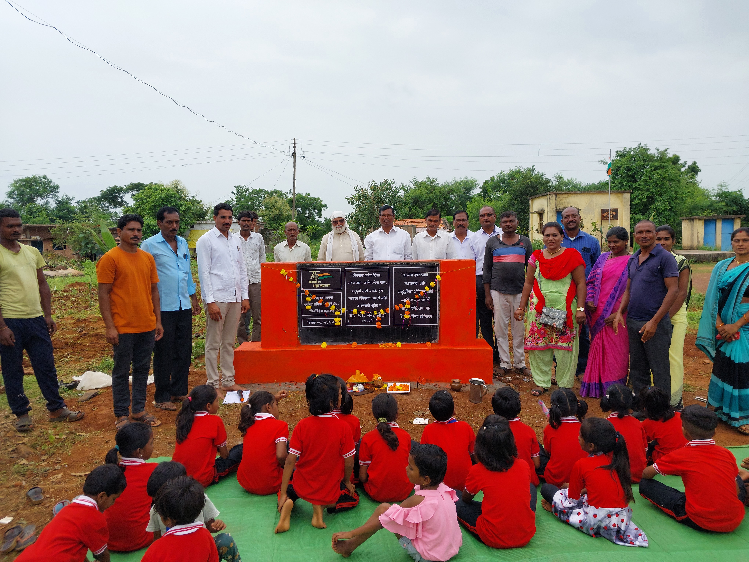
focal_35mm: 30
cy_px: 281
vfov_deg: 46.8
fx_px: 649
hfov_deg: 60.0
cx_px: 374
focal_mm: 4.6
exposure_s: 1/451
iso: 20
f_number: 1.8
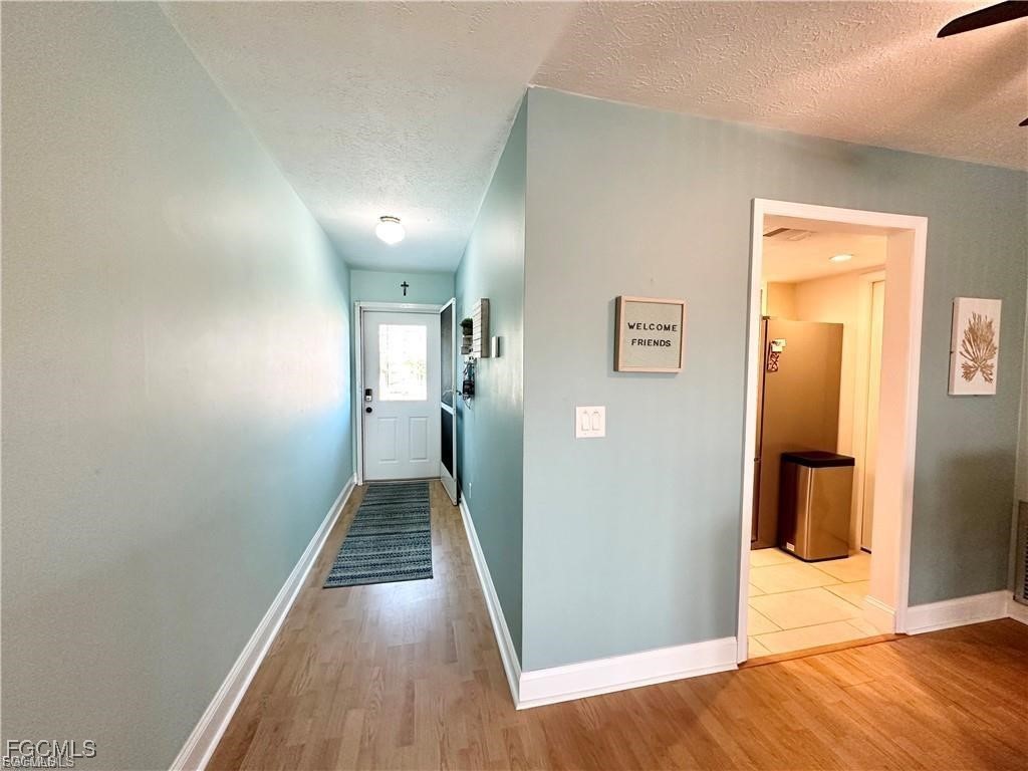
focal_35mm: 14
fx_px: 416
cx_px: 514
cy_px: 386
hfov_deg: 102.1
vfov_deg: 85.7
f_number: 2.2
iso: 200
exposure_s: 1/120
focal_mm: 2.22
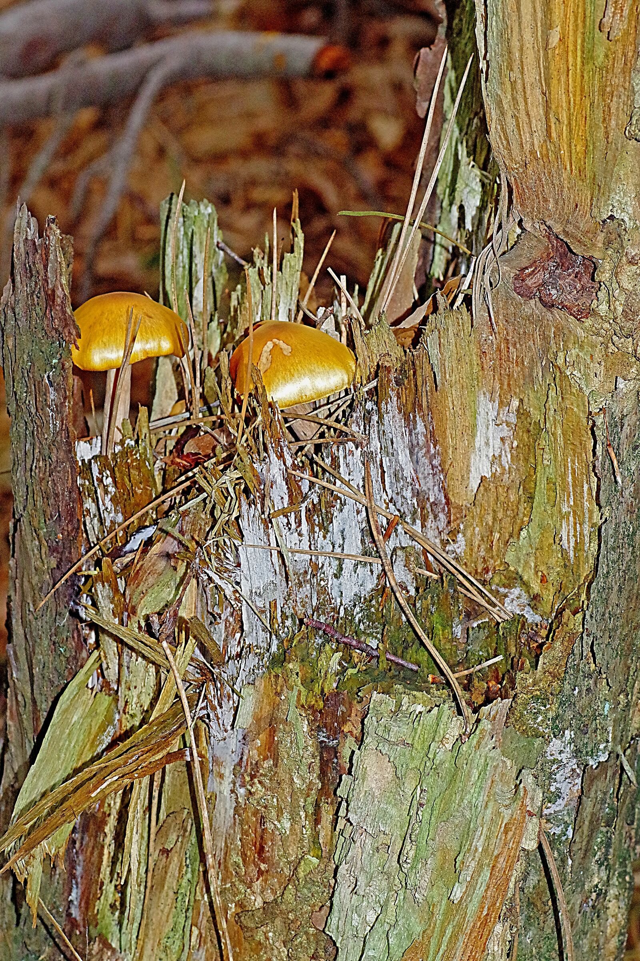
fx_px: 3600
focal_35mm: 135
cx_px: 320
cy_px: 480
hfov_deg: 10.2
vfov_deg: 15.2
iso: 3200
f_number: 11
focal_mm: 90
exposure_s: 1/180
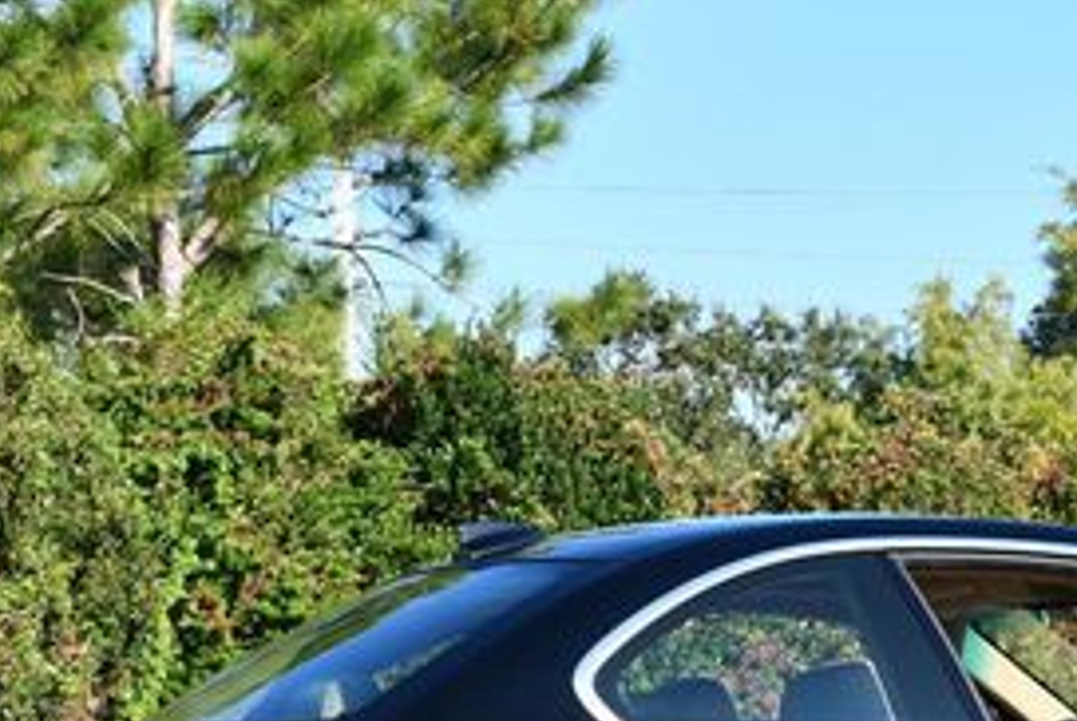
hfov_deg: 12.4
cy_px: 717
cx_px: 903
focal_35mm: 165
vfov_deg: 8.3
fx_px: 4941
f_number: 8
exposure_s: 1/250
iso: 160
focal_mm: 35
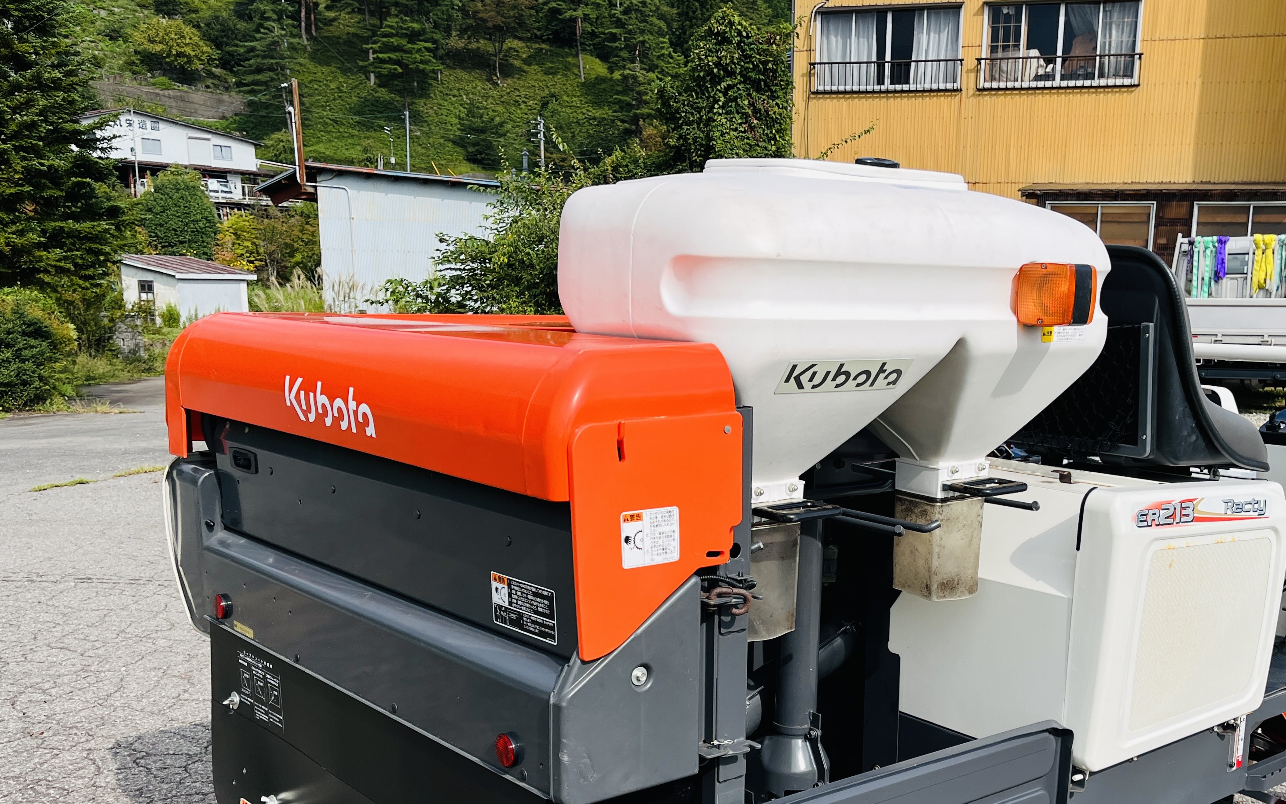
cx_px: 806
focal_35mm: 38
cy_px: 598
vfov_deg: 33.0
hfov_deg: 51.0
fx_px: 1332
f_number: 1.6
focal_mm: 5.1
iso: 50
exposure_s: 1/3311
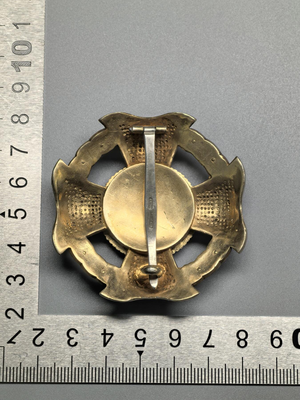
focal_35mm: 95
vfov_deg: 20.7
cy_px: 200
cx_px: 150
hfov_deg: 15.6
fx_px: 1098
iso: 50
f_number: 3
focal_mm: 14.6
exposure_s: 1/100
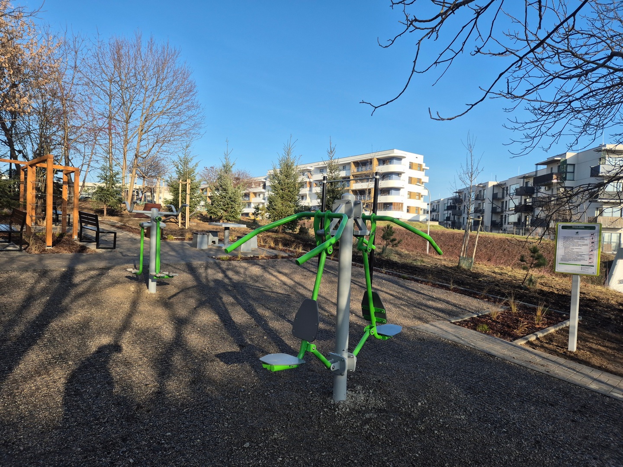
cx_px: 312
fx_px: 414
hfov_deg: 73.9
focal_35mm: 23
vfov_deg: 58.9
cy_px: 234
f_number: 1.8
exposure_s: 1/3861
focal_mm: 5.4
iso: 25
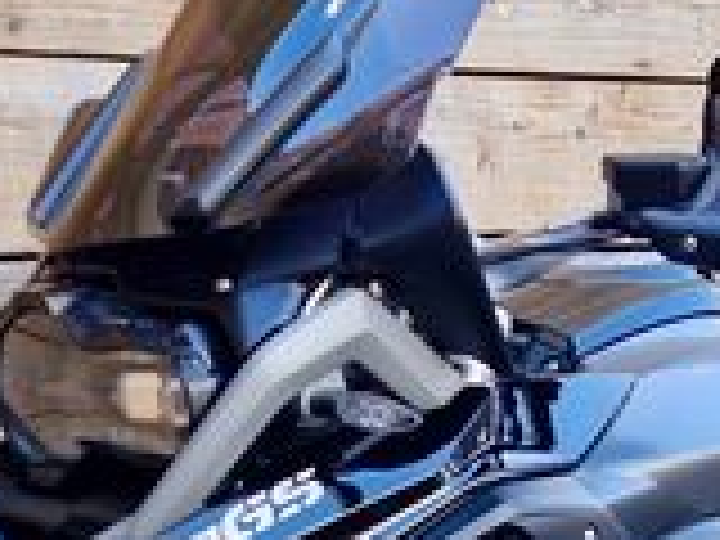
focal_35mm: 92
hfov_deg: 21.1
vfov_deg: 15.4
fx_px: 1914
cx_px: 549
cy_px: 666
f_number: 1.8
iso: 64
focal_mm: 5.4
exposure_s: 1/180
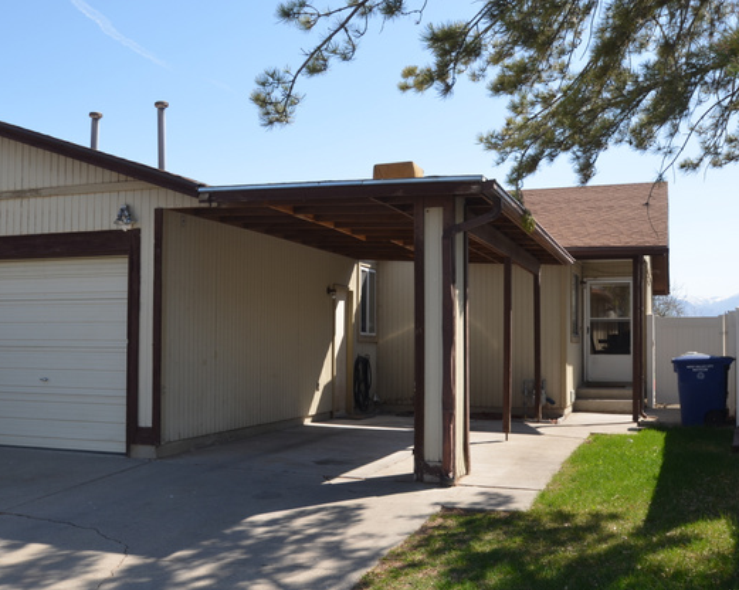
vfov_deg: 39.1
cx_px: 321
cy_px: 299
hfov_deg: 47.8
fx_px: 830
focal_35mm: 38
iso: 100
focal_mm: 22
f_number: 8
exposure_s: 1/200
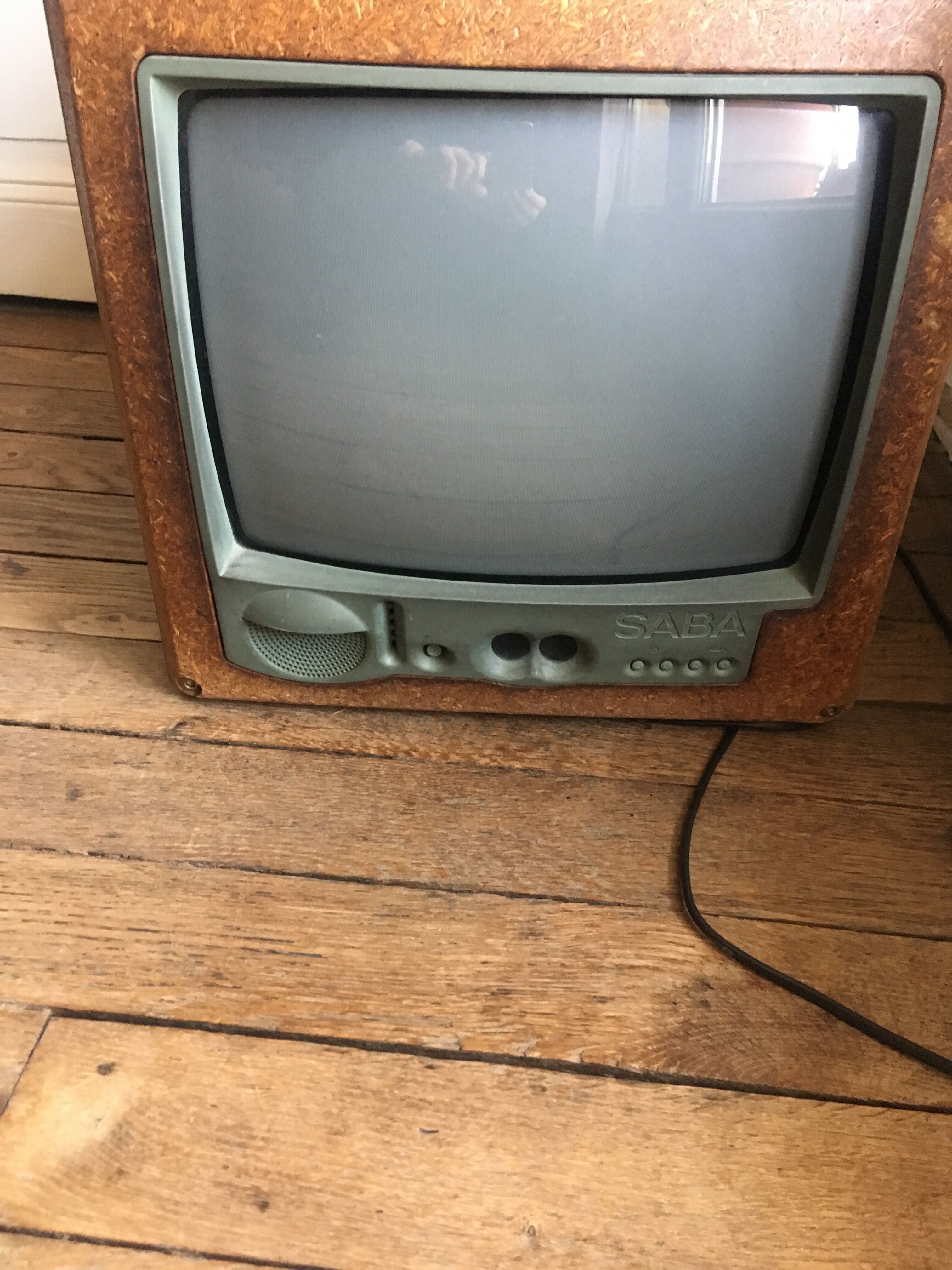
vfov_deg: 61.7
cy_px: 635
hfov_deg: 48.2
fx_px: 1063
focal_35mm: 29
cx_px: 476
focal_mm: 4.15
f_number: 2.2
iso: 200
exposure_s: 1/25
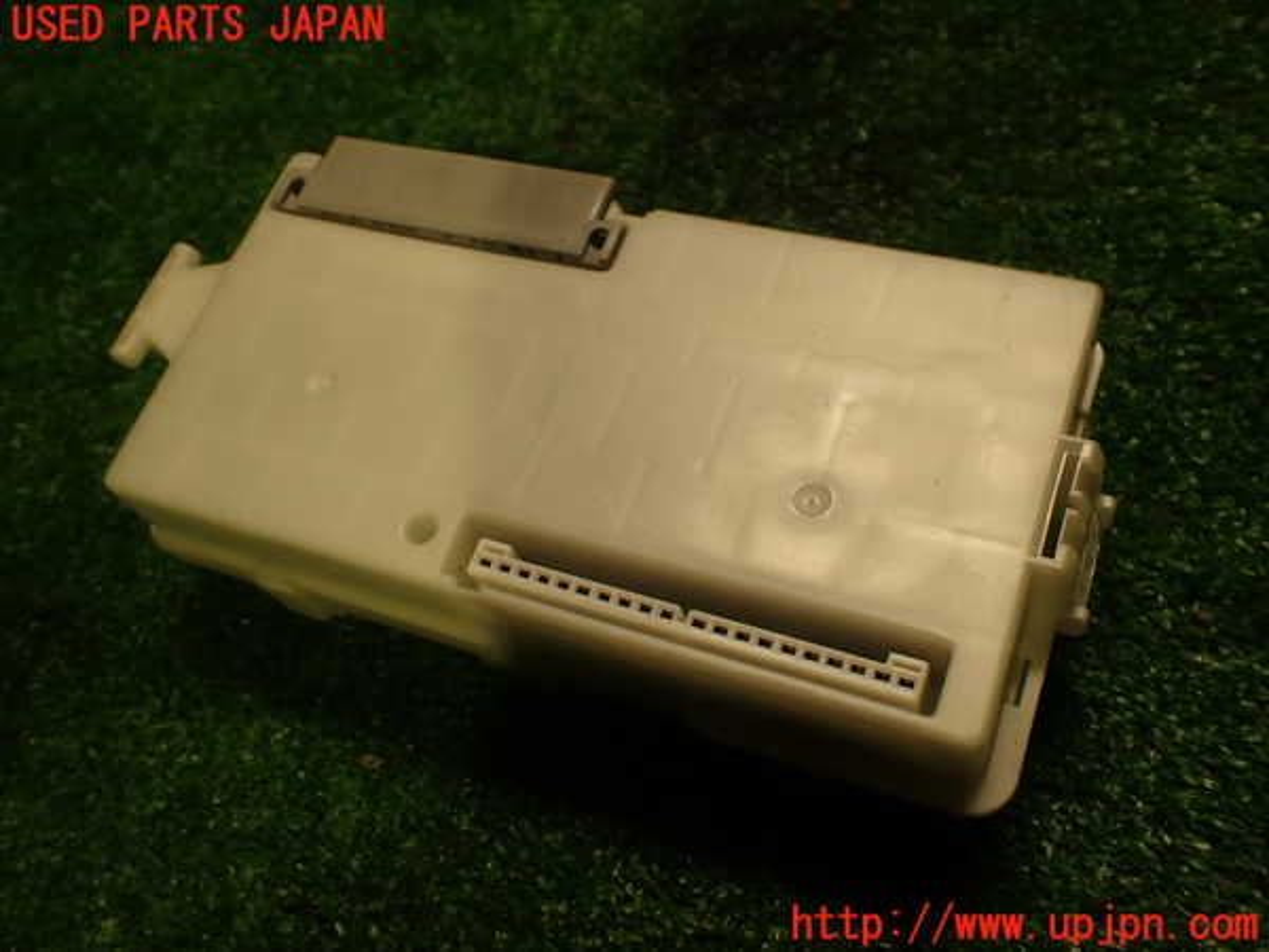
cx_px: 634
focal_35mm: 32
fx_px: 1173
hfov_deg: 56.8
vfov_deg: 44.2
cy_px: 476
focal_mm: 5.79
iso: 160
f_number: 2.4
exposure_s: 1/60
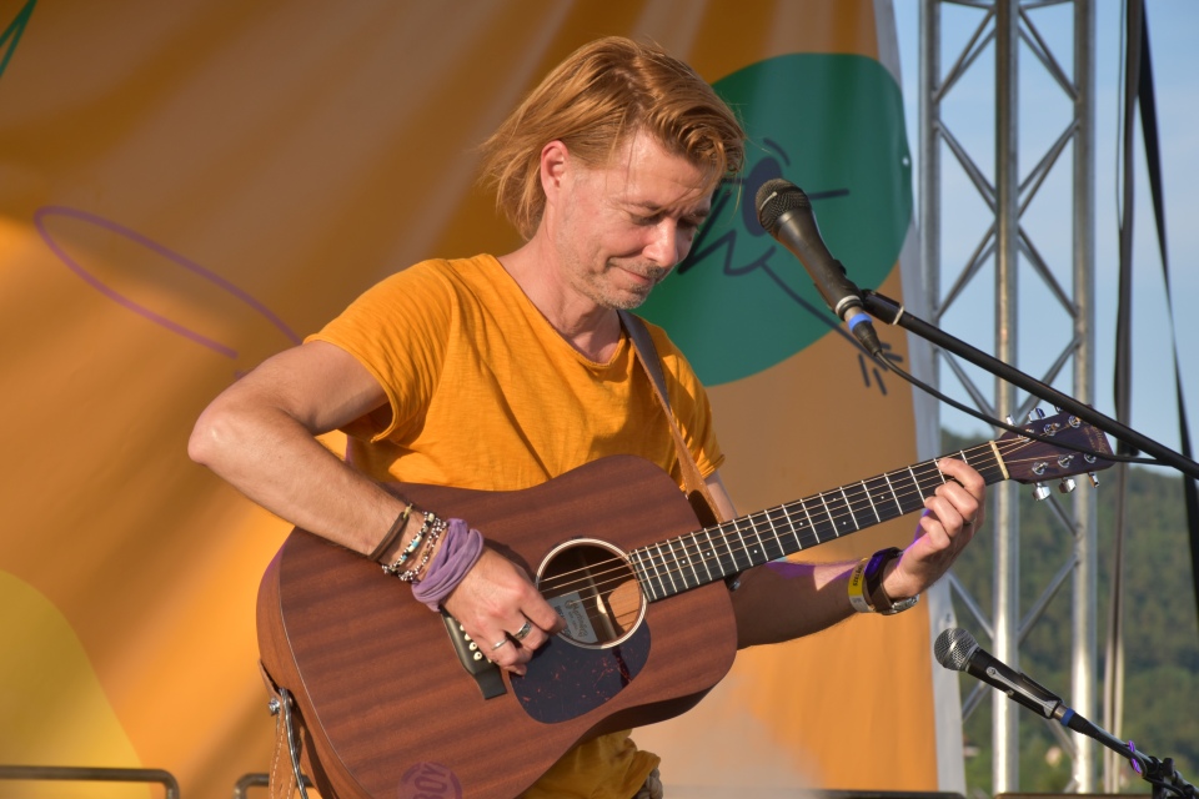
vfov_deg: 8.7
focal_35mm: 158
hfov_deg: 13.0
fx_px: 5245
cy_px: 400
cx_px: 600
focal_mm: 105
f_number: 9
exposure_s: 1/160
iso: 100
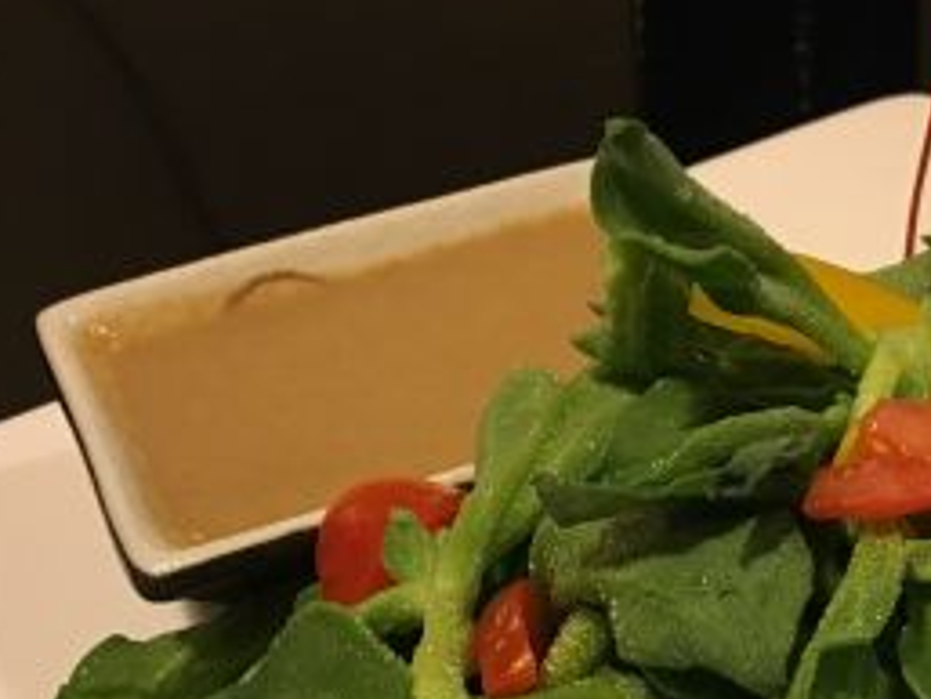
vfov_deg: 17.7
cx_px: 782
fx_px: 2126
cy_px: 857
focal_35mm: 79
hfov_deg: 24.2
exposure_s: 1/33
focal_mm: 4.15
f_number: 2.2
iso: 200
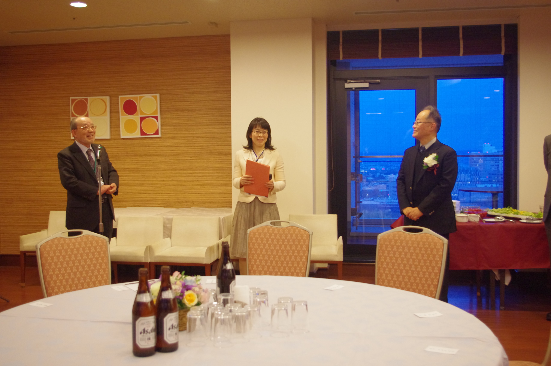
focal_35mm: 39
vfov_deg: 34.1
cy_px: 183
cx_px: 276
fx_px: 596
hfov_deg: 49.6
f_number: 4
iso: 2000
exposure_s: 1/50
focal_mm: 26.25
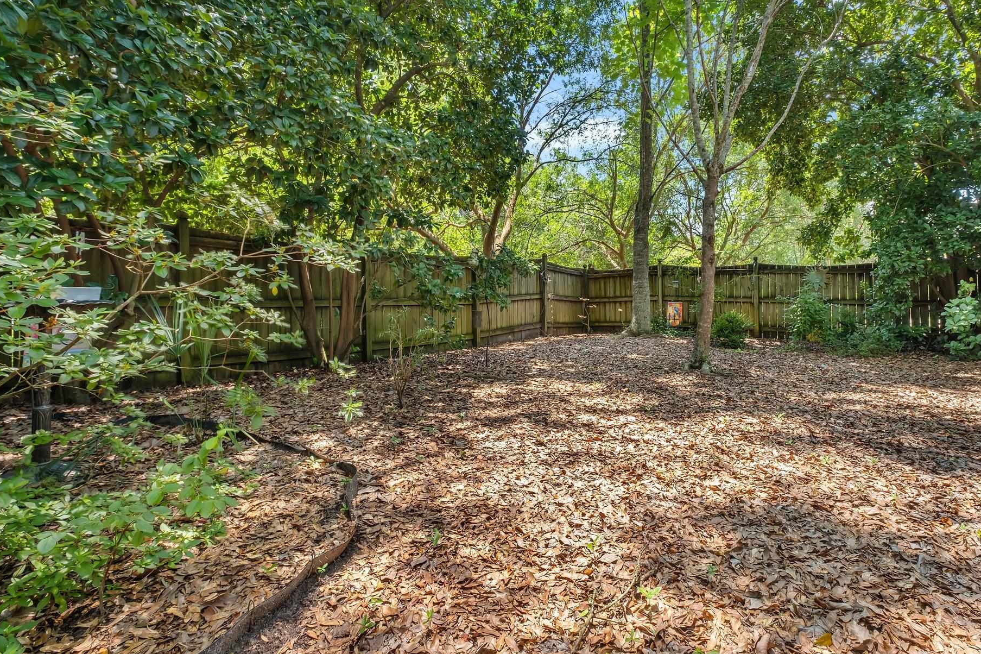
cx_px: 550
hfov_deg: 92.8
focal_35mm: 17
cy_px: 309
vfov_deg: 70.4
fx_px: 463
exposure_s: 1/40
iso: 250
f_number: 8
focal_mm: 10
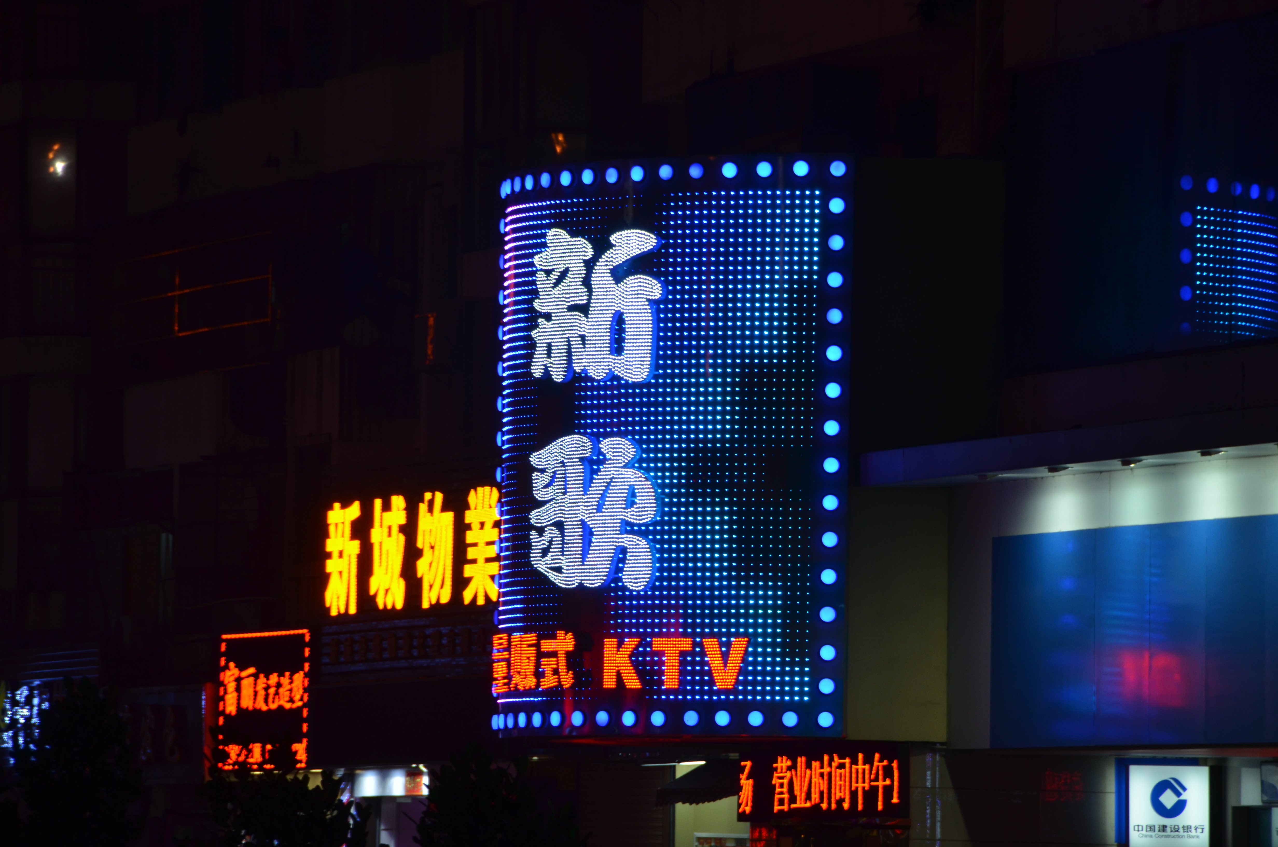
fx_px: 10628
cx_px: 639
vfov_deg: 4.6
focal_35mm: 300
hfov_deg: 6.9
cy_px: 424
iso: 450
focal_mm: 200
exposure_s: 1/30
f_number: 9
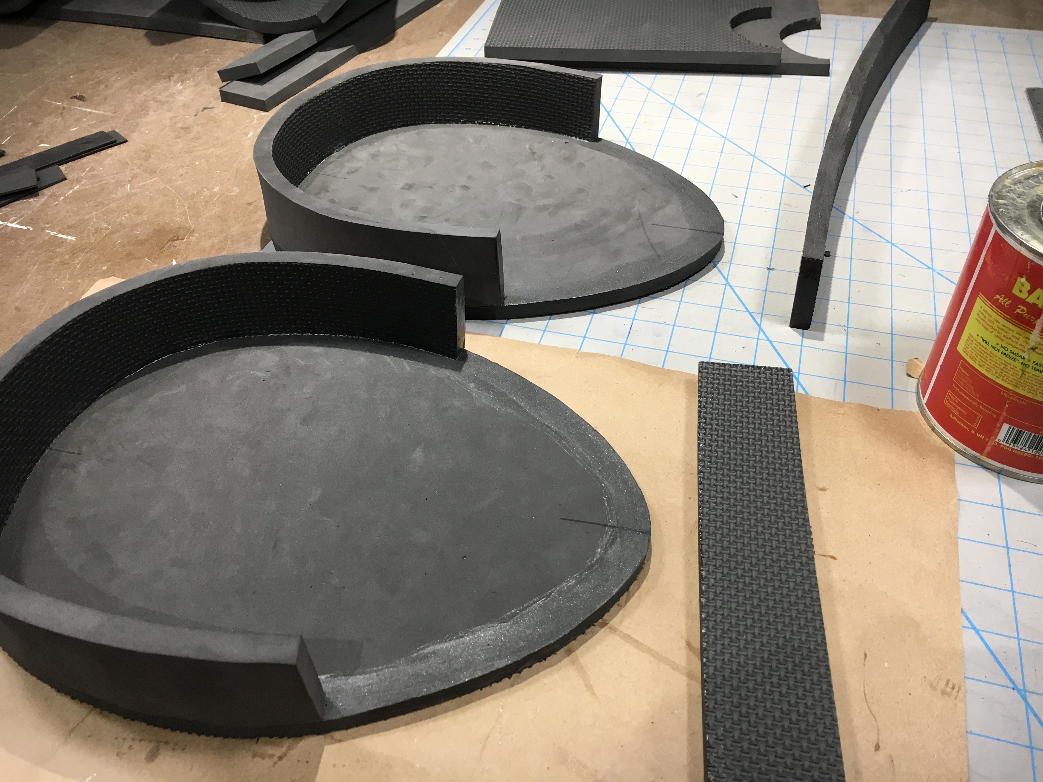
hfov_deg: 61.7
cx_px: 522
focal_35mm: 29
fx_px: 874
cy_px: 391
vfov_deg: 48.2
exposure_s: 1/30
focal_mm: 4.15
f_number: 2.2
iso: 32
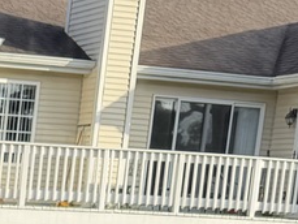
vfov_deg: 9.1
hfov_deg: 11.8
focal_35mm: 151
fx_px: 1301
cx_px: -277
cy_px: 492
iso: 80
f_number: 1.78
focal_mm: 6.76
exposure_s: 1/1046
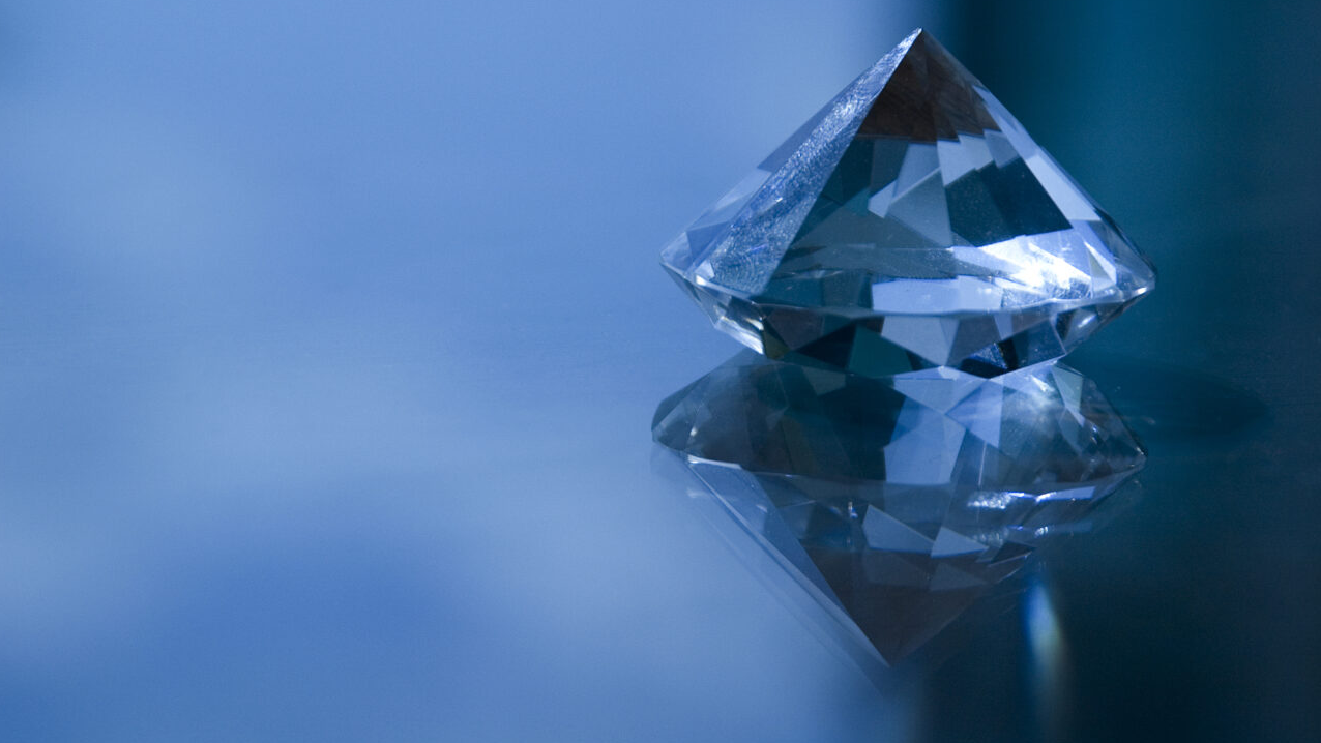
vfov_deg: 6.4
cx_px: 659
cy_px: 309
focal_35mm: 189
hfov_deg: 11.4
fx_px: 6621
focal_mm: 120
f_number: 5.6
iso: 200
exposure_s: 1/1600
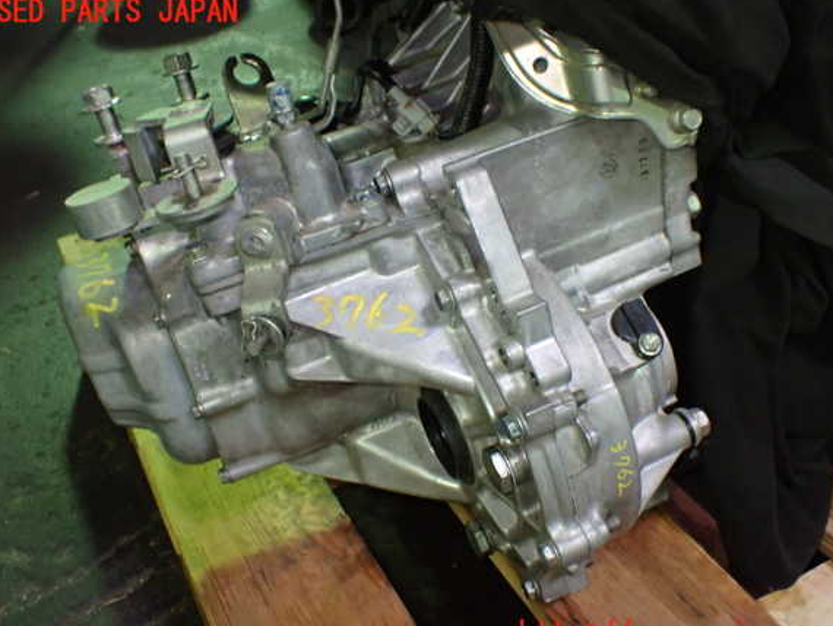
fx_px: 963
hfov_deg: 46.8
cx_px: 411
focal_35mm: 40
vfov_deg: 36.0
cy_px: 323
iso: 800
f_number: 2.7
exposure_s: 1/40
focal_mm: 6.83
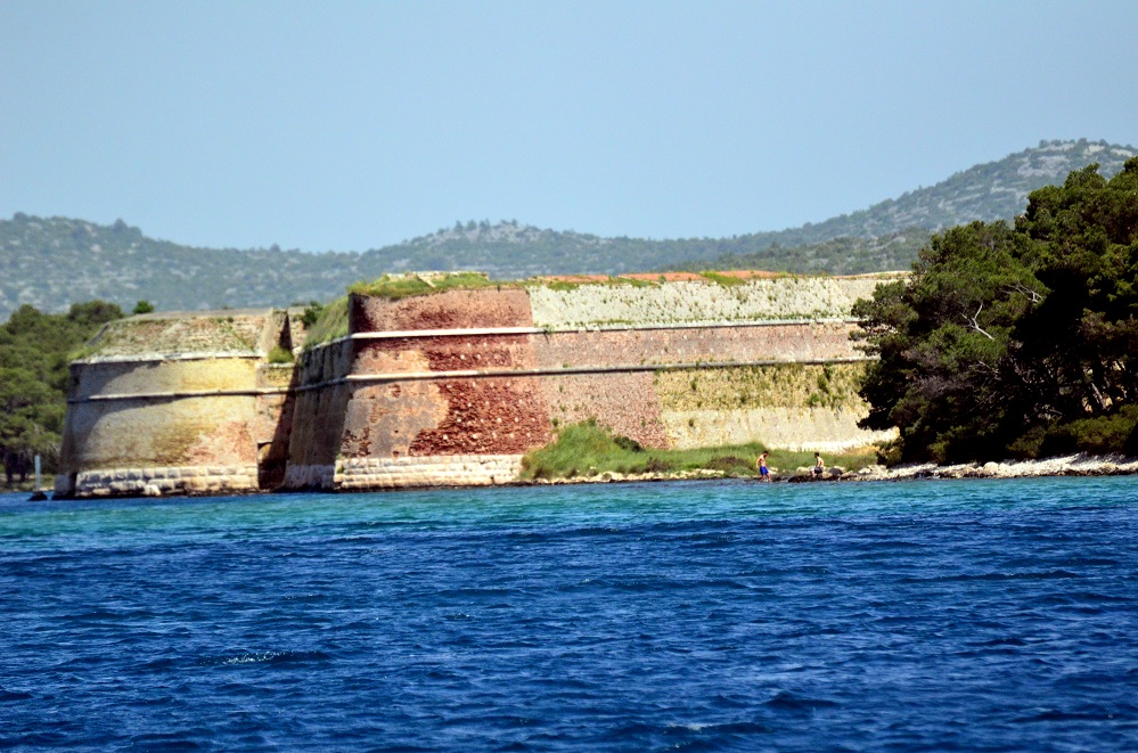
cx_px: 569
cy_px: 376
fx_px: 14191
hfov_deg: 4.6
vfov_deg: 3.0
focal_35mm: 450
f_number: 5.6
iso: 1600
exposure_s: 1/8000
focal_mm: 300
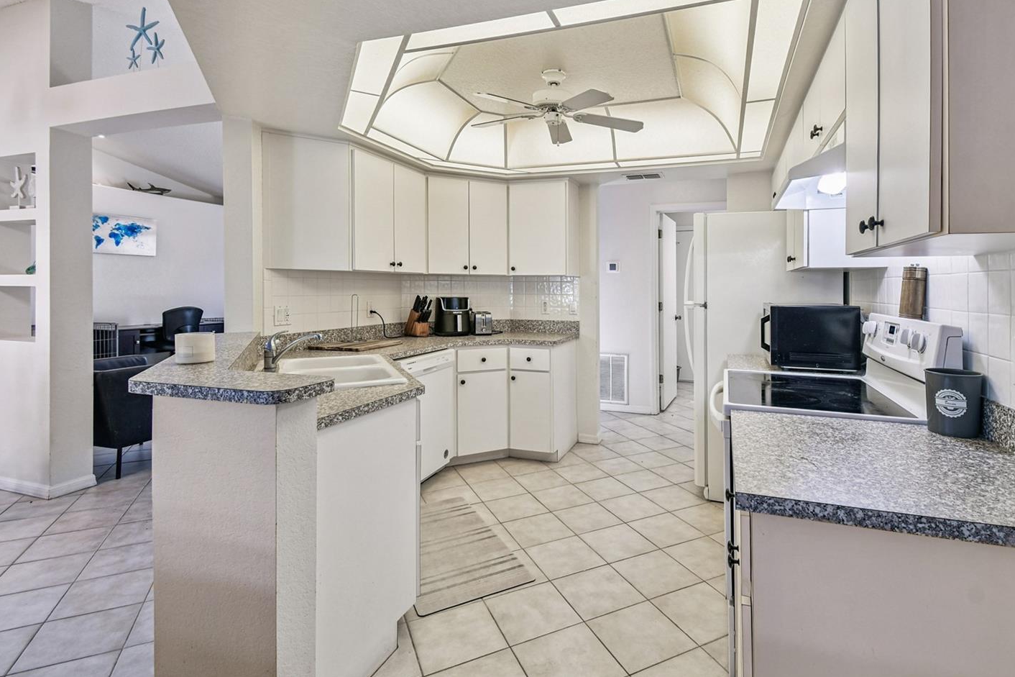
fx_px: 479
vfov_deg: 70.2
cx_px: 562
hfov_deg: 92.9
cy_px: 298
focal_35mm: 17
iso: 100
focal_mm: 10
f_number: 7.1
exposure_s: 1/3.33
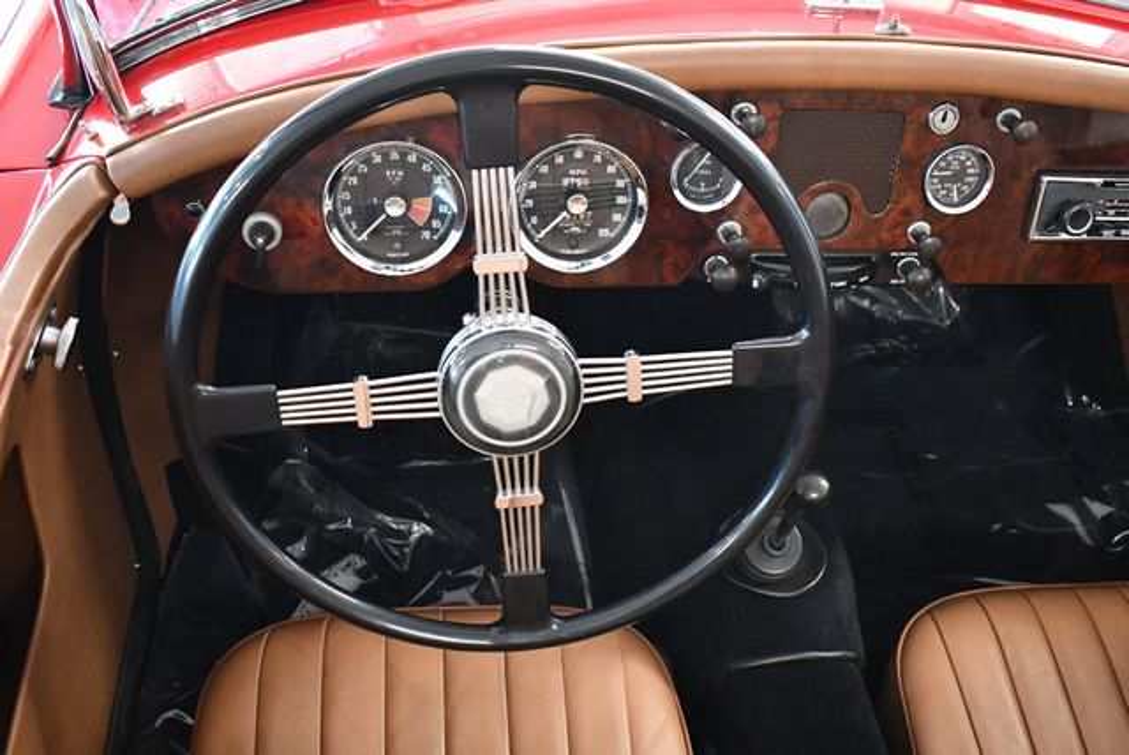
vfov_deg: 36.9
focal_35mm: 36
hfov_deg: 53.1
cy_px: 378
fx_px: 1130
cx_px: 564
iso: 3200
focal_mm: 18
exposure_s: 1/100
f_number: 3.5
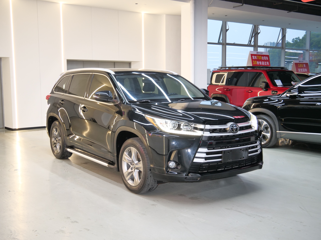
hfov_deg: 46.8
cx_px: 160
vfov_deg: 36.0
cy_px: 120
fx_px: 371
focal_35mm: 40
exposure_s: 1/25
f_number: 4.1
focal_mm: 20
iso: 800
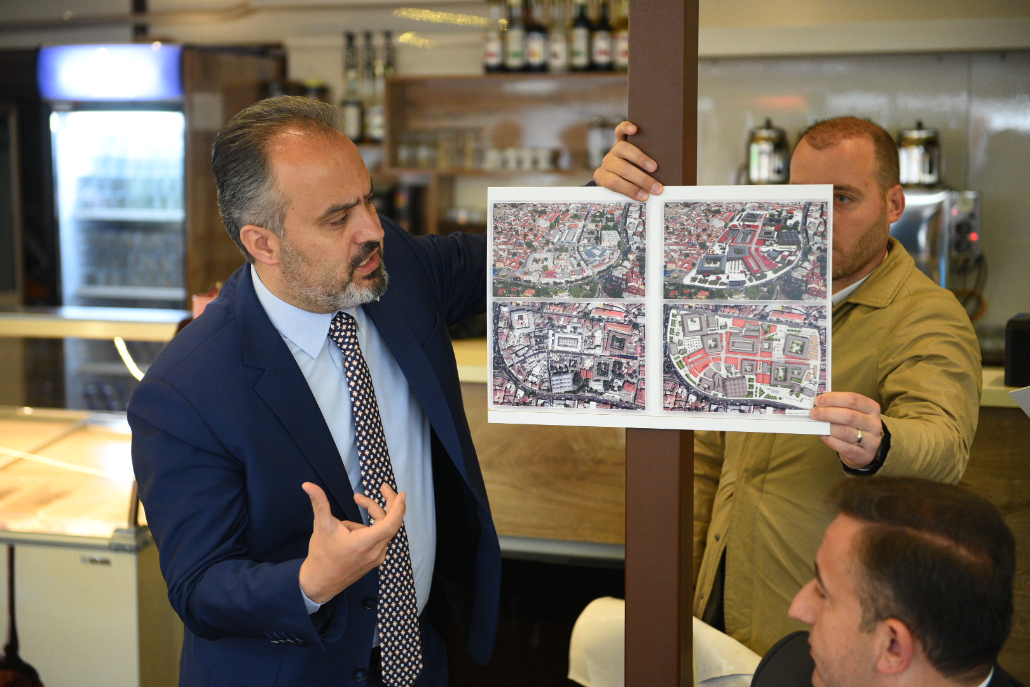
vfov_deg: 19.5
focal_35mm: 70
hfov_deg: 28.8
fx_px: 2003
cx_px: 515
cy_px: 344
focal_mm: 70
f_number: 3.2
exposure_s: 1/125
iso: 2500
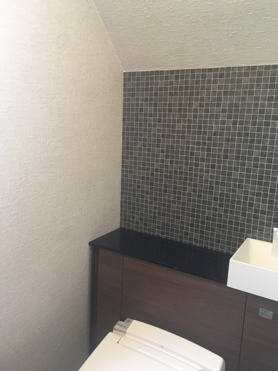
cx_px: 139
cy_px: 186
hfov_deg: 48.2
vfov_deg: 61.7
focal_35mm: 29
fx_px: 311
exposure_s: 1/30
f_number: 2.2
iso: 160
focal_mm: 4.15
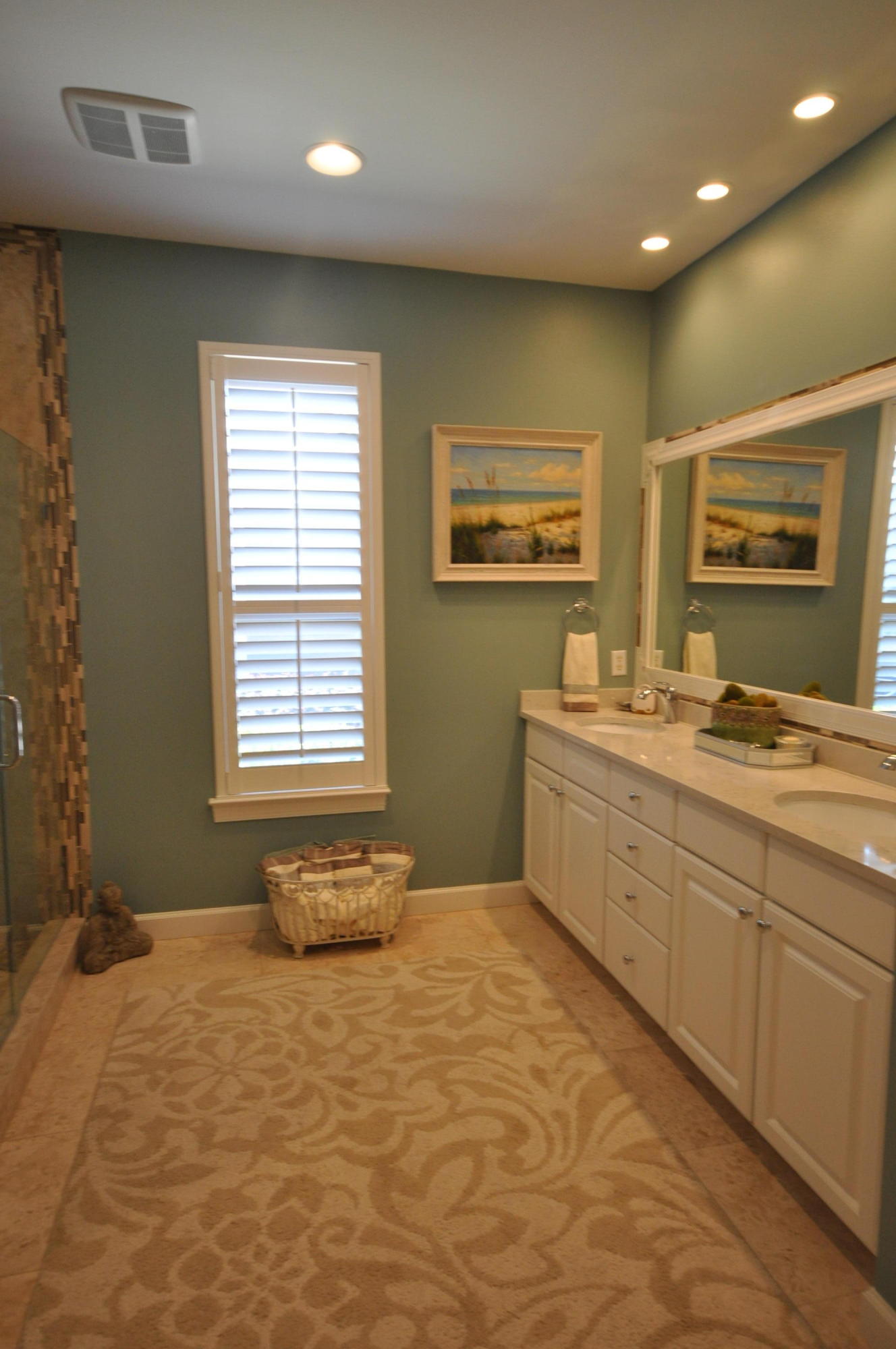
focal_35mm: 21
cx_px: 448
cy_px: 674
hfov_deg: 59.4
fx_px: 786
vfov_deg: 81.3
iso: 800
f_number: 4.8
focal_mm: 14
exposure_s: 1/60
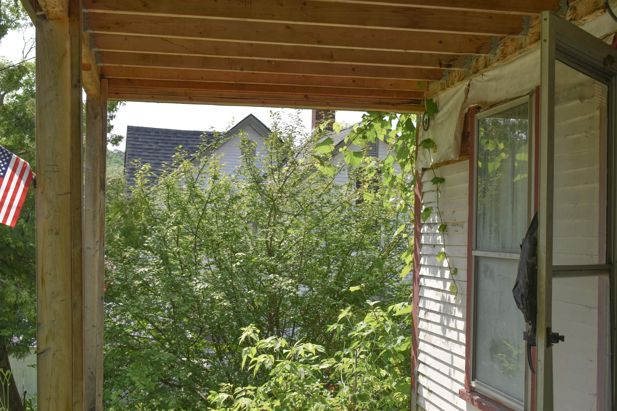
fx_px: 874
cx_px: 308
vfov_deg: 26.5
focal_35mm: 51
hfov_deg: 38.9
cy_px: 206
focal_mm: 34
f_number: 8
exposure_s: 1/200
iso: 100
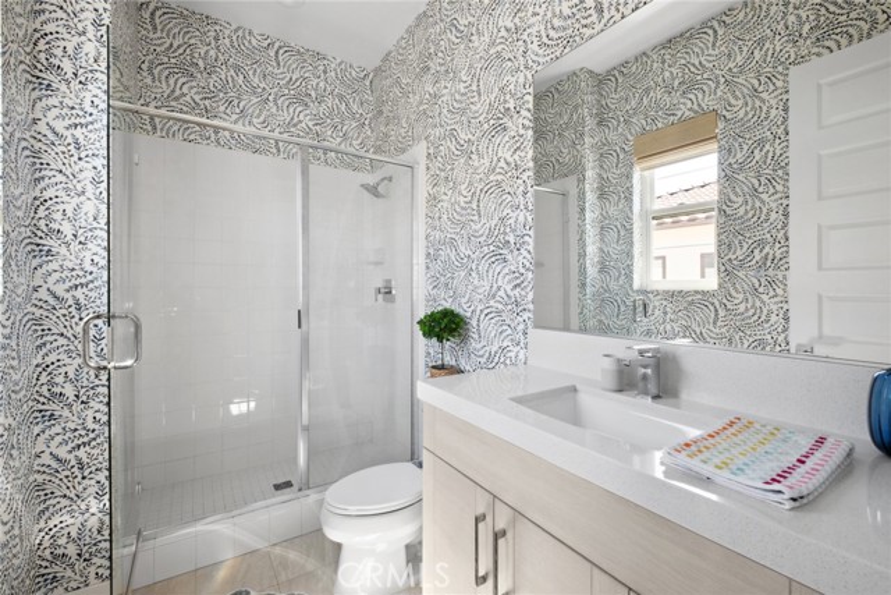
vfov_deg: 77.4
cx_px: 446
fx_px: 371
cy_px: 298
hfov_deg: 100.4
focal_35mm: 15
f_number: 8
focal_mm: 10
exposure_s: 1/8
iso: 400
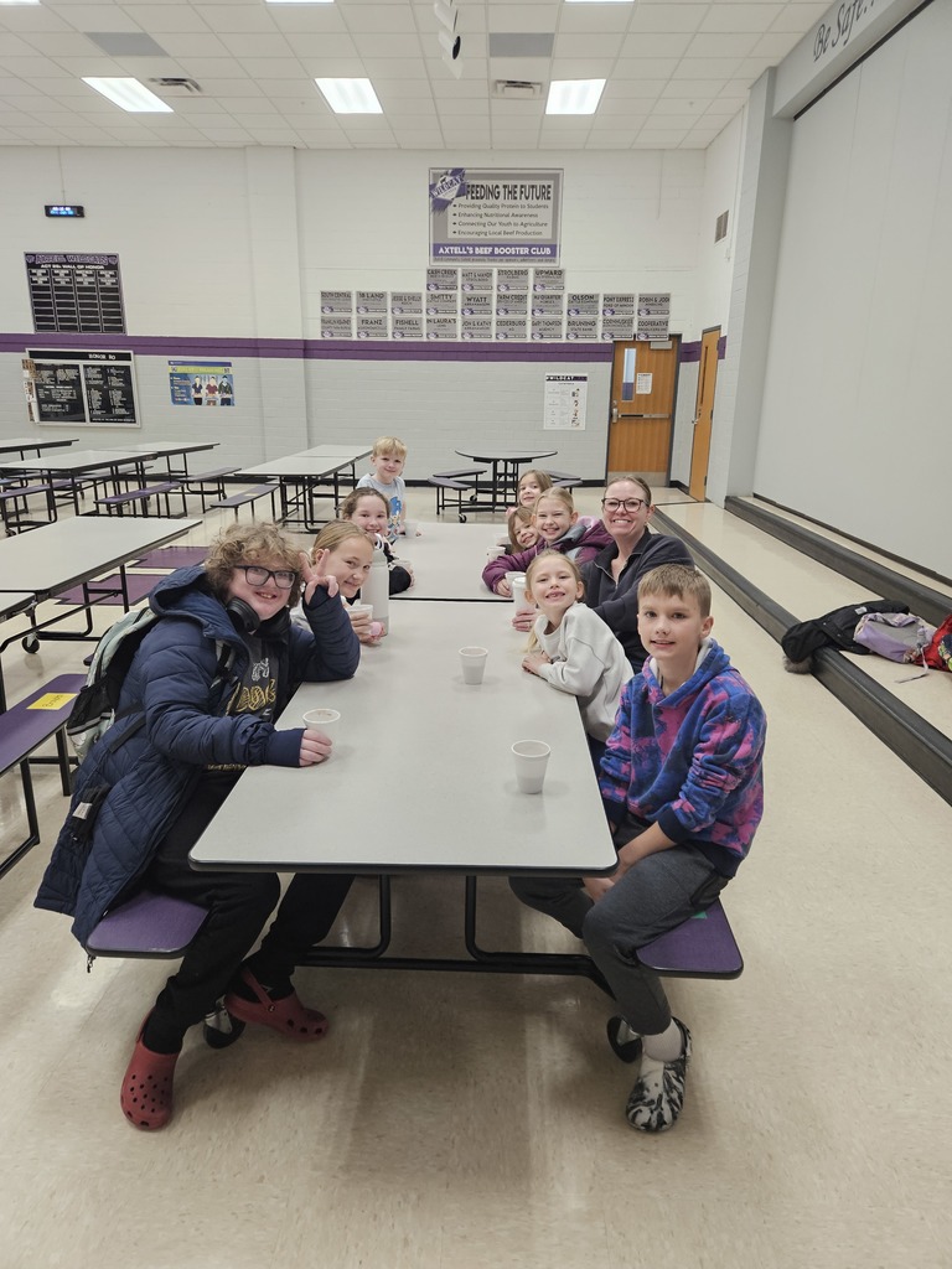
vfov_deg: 73.9
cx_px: 476
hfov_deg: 58.9
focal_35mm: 23
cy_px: 634
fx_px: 843
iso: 250
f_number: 1.8
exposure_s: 1/120
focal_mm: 5.4
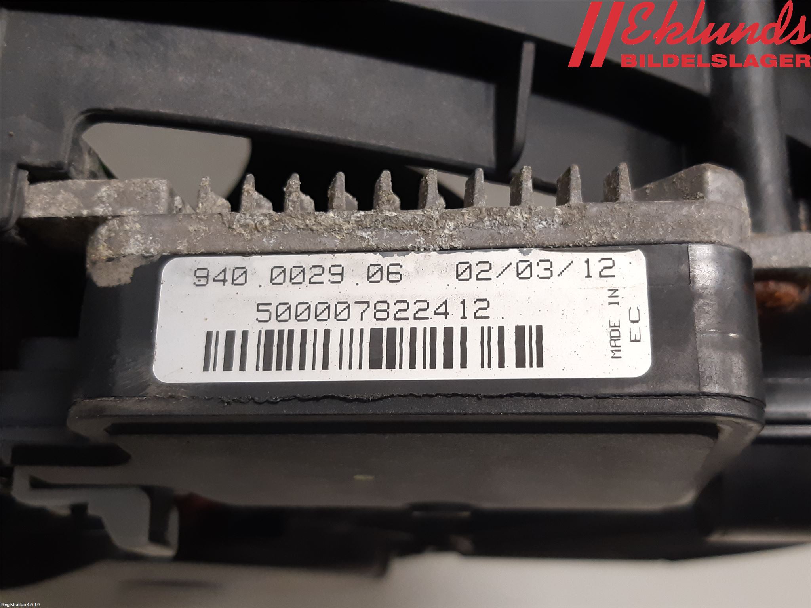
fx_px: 609
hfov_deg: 67.3
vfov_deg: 53.1
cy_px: 304
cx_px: 406
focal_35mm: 26
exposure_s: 1/50
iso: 160
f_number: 1.7
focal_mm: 3.93
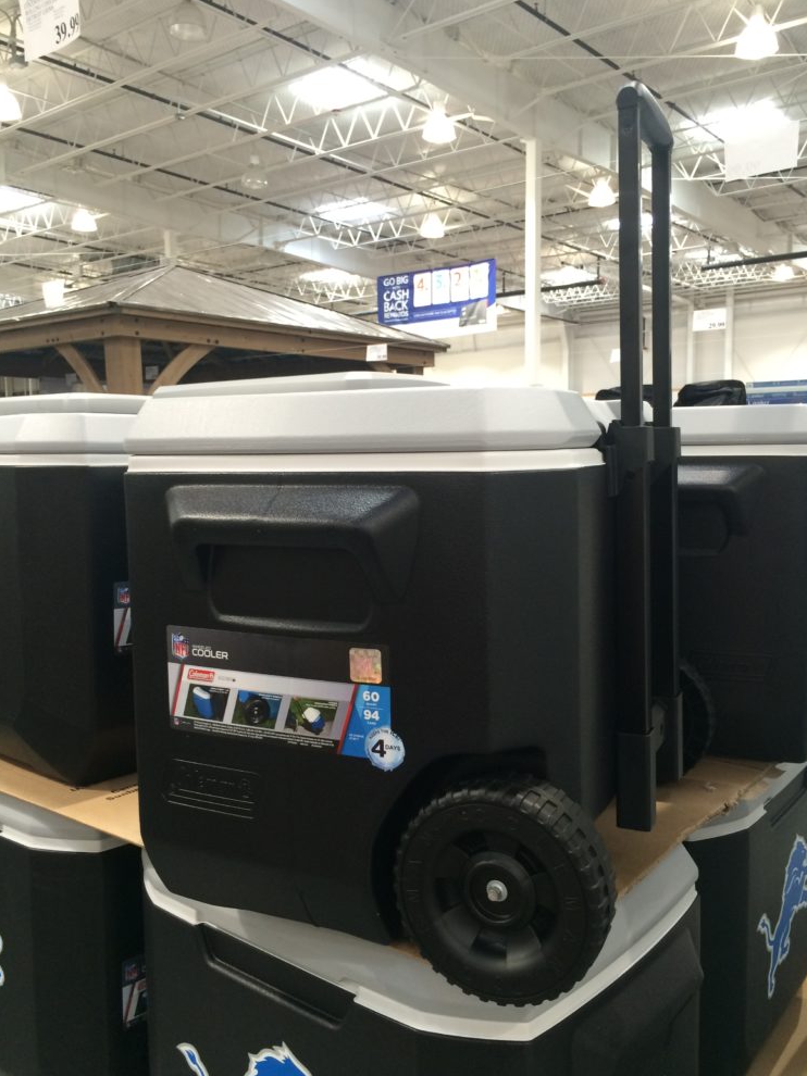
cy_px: 537
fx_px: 933
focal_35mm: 30
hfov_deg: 46.8
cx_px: 415
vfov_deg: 60.0
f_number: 2.2
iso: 100
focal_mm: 4.15
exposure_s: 1/33
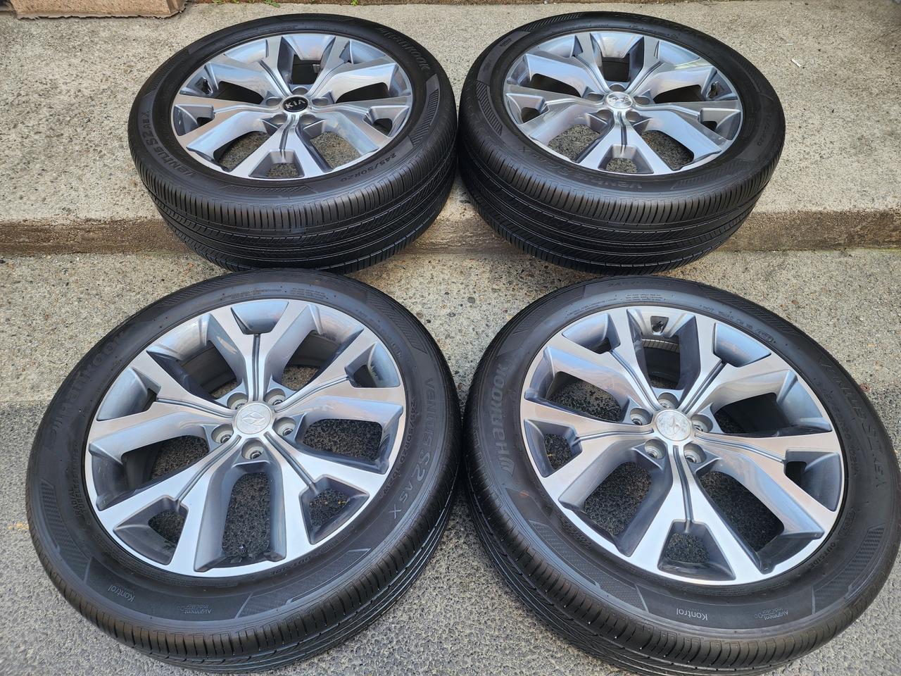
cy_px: 338
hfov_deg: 73.9
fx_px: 599
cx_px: 450
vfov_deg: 58.9
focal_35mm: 23
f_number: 1.8
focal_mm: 6.4
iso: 25
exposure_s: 1/180
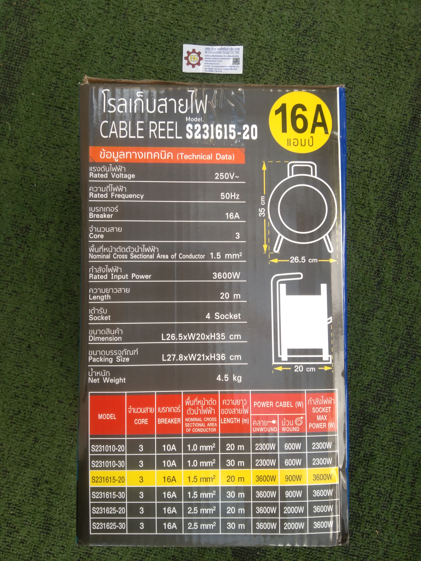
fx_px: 486
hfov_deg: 46.8
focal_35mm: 30
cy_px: 280
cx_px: 210
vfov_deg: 60.0
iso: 105
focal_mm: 3.65
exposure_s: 1/100
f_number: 2.2
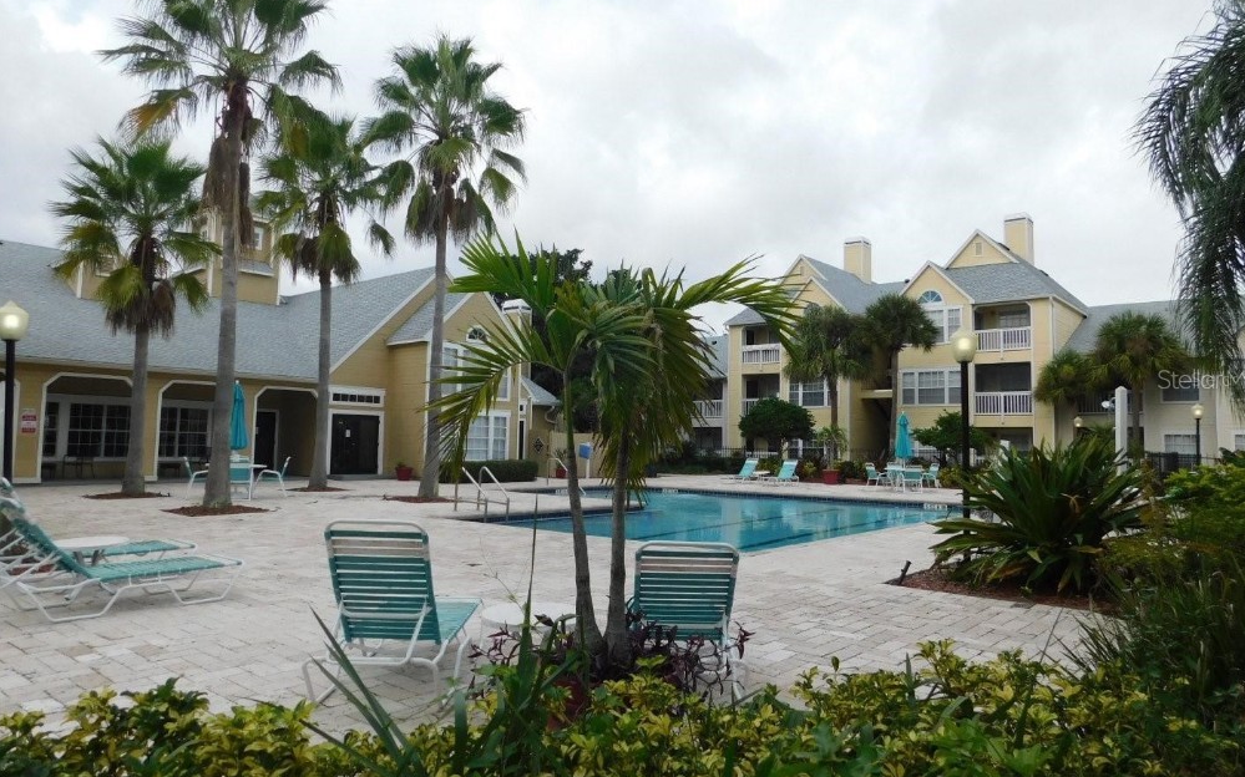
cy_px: 379
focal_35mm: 25
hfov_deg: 72.5
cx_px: 637
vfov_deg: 49.3
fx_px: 848
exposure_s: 1/1250
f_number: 3
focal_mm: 4
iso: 125
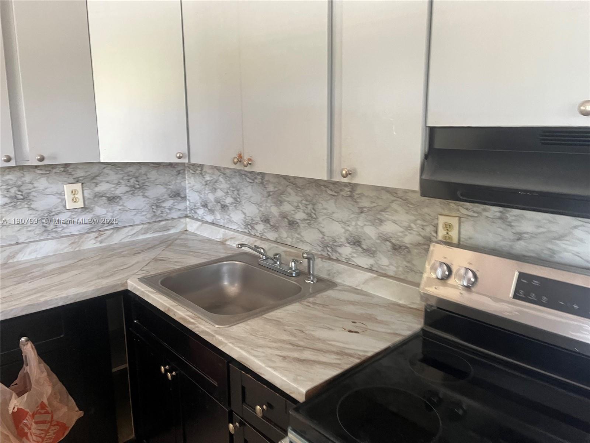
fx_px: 443
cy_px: 222
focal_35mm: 26
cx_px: 295
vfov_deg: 53.1
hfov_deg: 67.3
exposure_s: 1/60
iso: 320
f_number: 1.6
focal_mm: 5.1
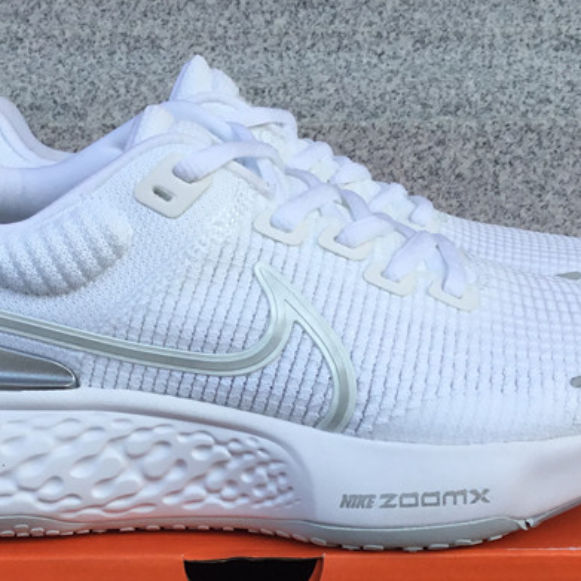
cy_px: 473
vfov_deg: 26.7
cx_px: 266
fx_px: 1196
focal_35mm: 63
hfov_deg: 27.3
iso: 25
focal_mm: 3.3
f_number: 2.4
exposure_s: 1/452
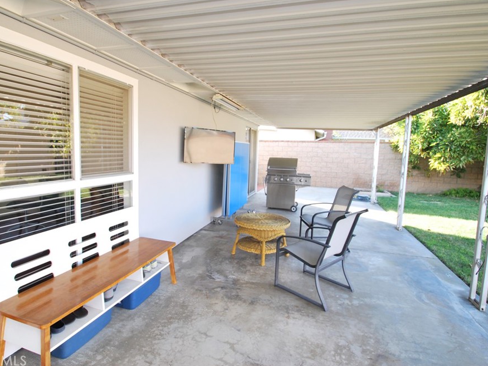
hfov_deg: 85.9
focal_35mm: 19
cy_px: 178
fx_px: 262
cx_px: 228
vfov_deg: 69.9
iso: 400
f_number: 6.3
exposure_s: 1/60
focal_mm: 11
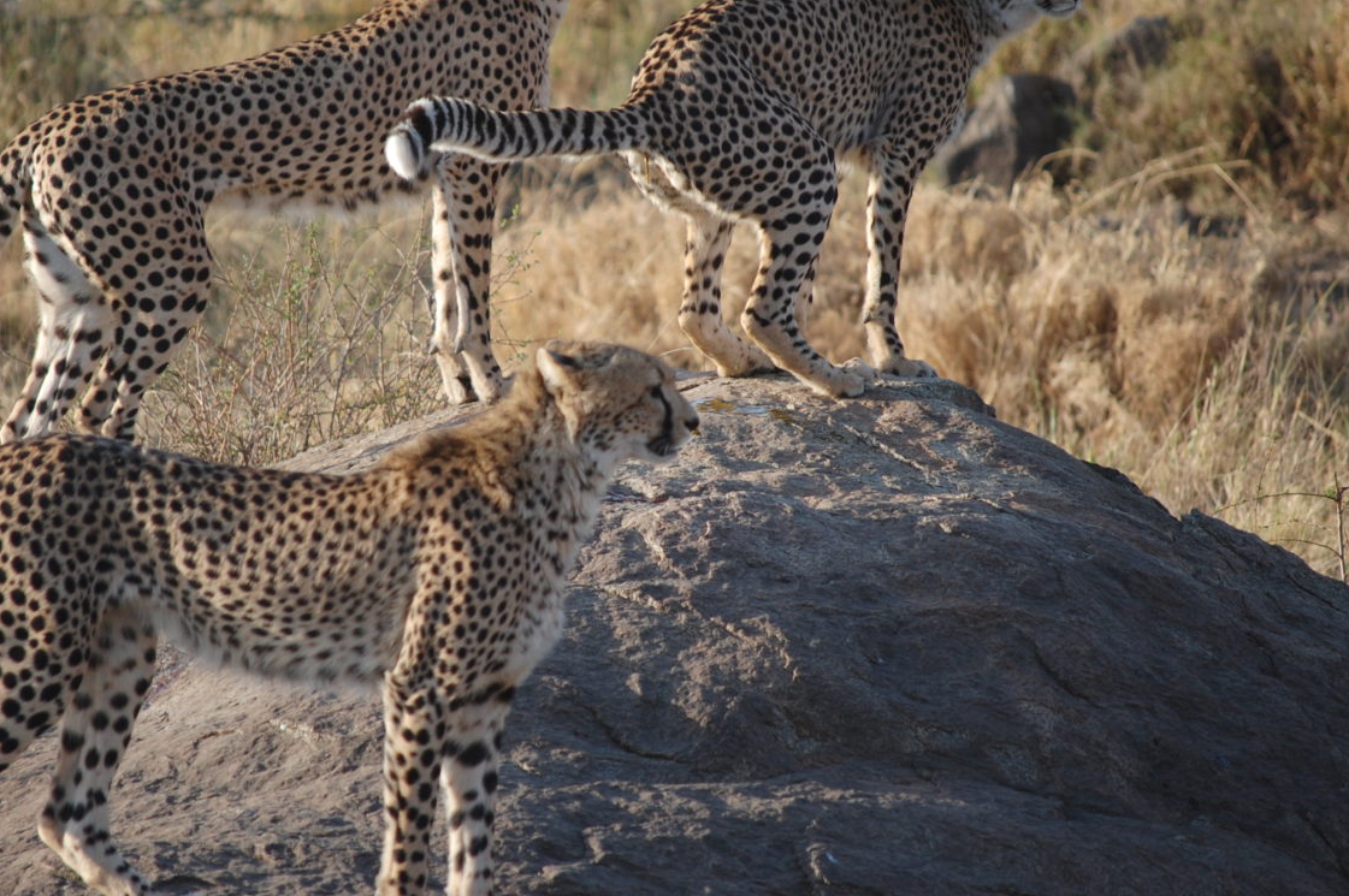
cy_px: 346
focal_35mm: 289
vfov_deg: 4.7
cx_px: 563
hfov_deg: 7.1
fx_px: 10818
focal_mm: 150
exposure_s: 1/500
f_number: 5.3
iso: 320
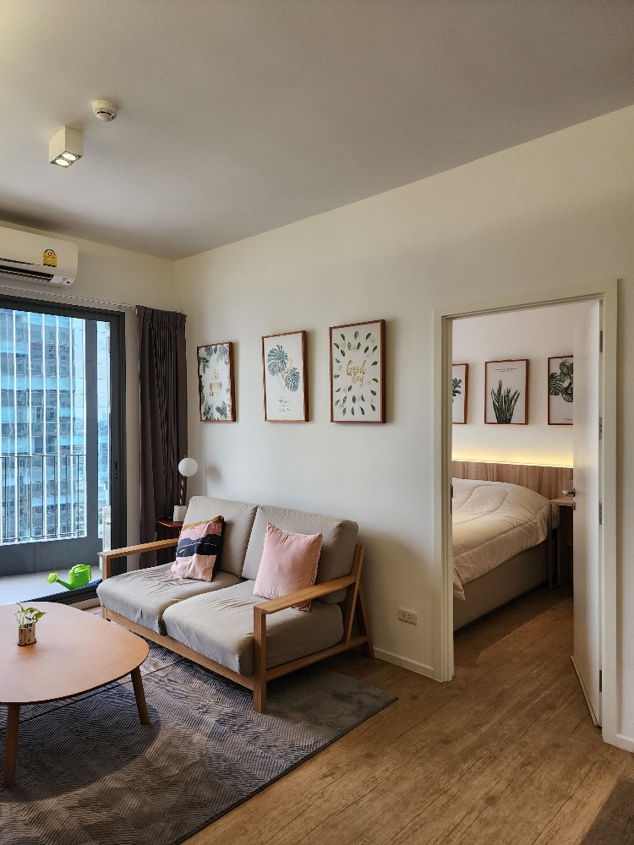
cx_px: 317
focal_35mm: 23
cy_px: 422
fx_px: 562
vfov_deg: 73.9
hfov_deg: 58.9
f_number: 1.8
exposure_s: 1/180
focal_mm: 6.4
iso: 125
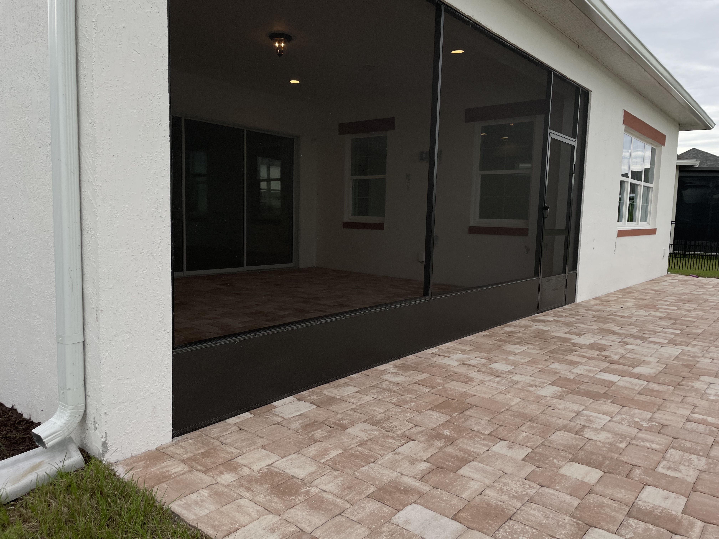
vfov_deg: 53.1
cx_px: 360
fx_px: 540
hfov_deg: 67.3
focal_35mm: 26
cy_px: 270
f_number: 1.6
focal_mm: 4.2
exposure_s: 1/666
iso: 32
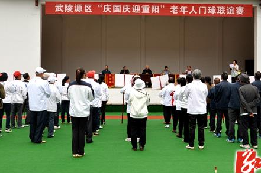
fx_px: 355
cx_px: 139
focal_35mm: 49
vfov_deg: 27.4
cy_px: 70
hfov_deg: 40.4
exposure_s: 1/200
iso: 500
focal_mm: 24
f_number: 7.1
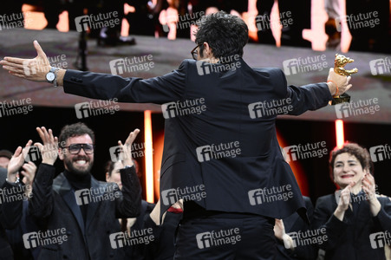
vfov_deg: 9.1
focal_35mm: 150
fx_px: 1628
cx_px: 196
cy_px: 130
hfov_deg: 13.7
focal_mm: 150
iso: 5000
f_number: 4.5
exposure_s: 1/250
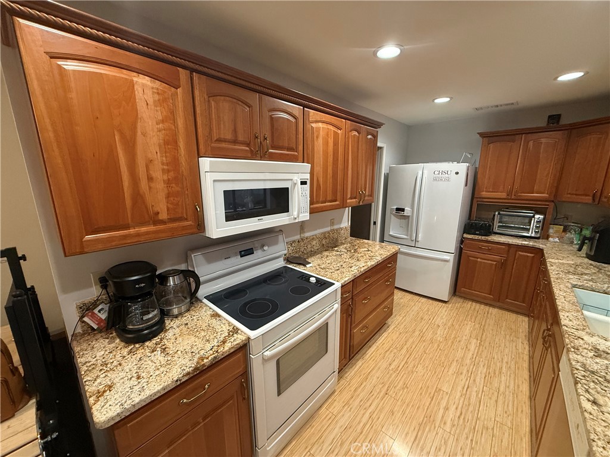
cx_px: 305
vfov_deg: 85.7
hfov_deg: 102.1
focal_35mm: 14
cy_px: 228
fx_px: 247
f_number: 2.2
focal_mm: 2.22
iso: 400
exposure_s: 1/60
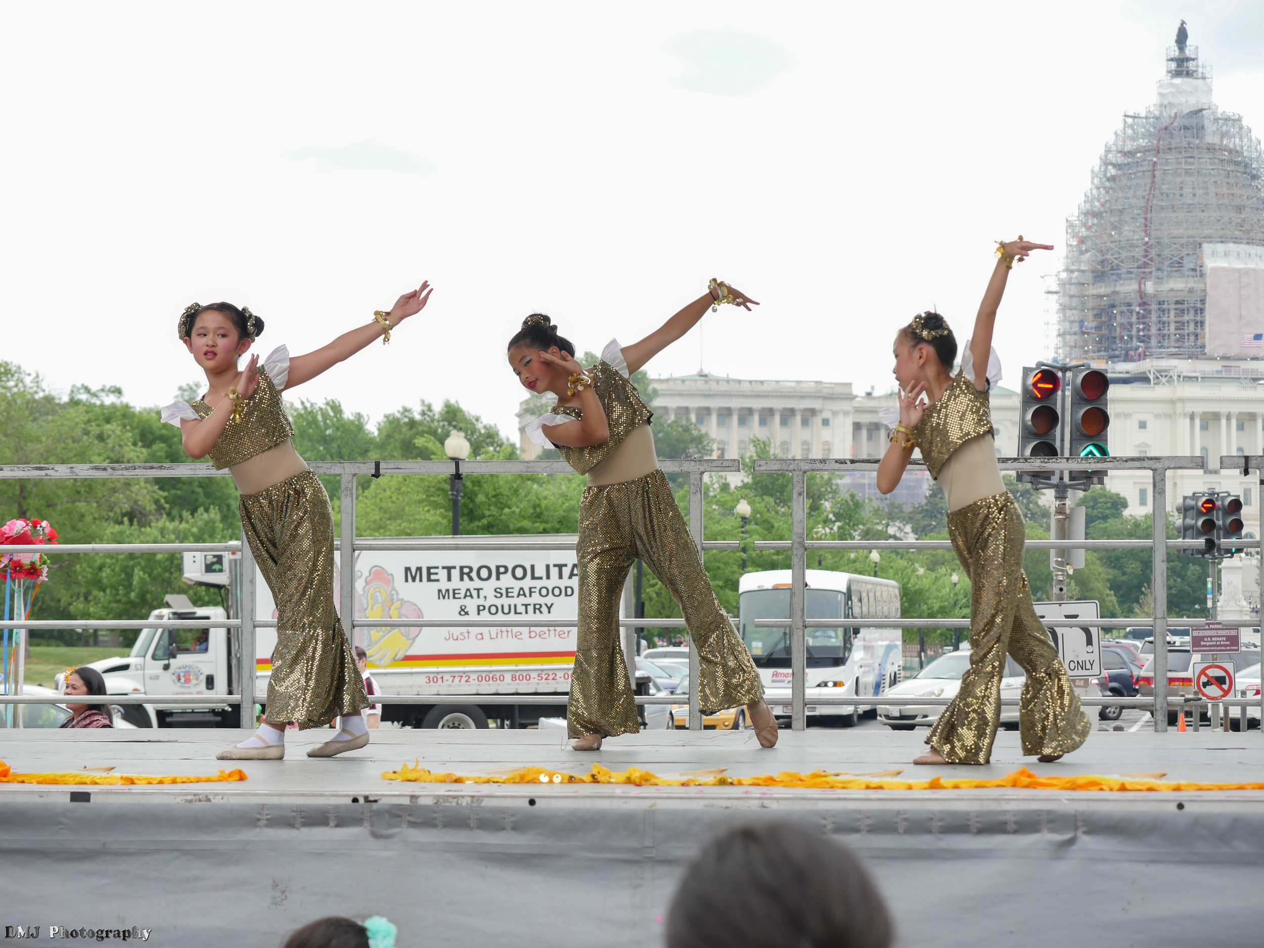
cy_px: 474
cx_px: 632
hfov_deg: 20.9
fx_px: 3432
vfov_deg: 15.7
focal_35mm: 94
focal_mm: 47
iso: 200
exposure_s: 1/250
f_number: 4
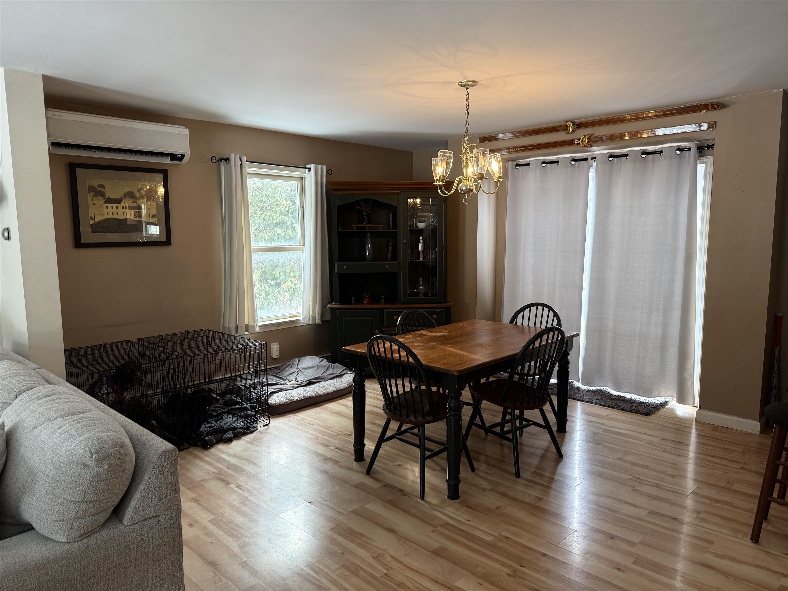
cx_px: 394
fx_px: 546
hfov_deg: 71.6
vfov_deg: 56.8
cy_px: 296
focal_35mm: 24
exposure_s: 1/60
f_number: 1.78
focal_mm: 6.76
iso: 160
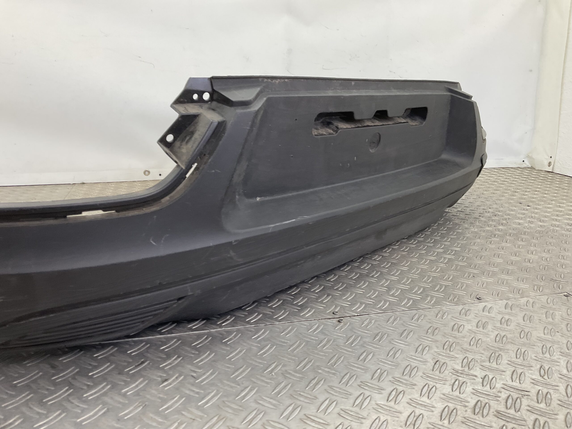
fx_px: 479
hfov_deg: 61.7
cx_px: 286
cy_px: 214
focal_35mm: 29
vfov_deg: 48.2
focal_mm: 3
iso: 25
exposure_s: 1/100
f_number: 1.8
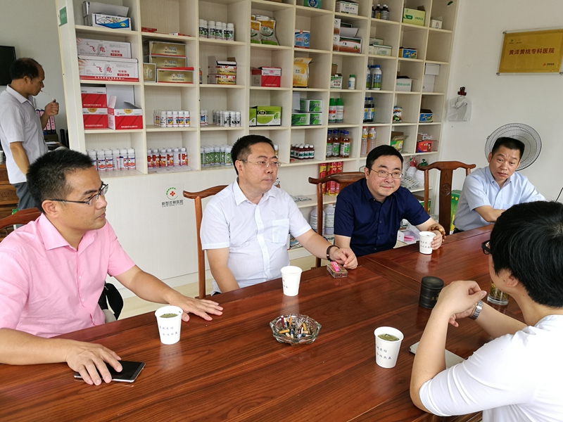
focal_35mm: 27
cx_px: 282
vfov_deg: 51.4
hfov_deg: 65.3
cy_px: 211
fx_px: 439
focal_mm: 4.5
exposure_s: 1/107
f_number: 2.2
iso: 50
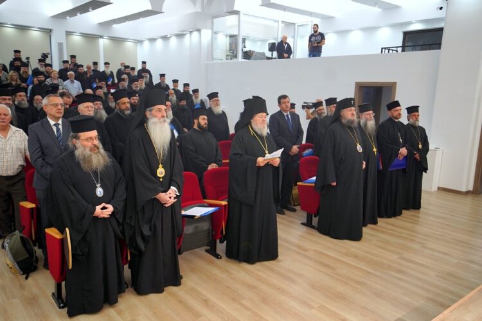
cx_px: 241
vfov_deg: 43.6
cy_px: 160
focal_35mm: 30
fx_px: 402
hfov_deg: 61.9
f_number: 3.2
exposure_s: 1/400
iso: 1000
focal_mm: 30
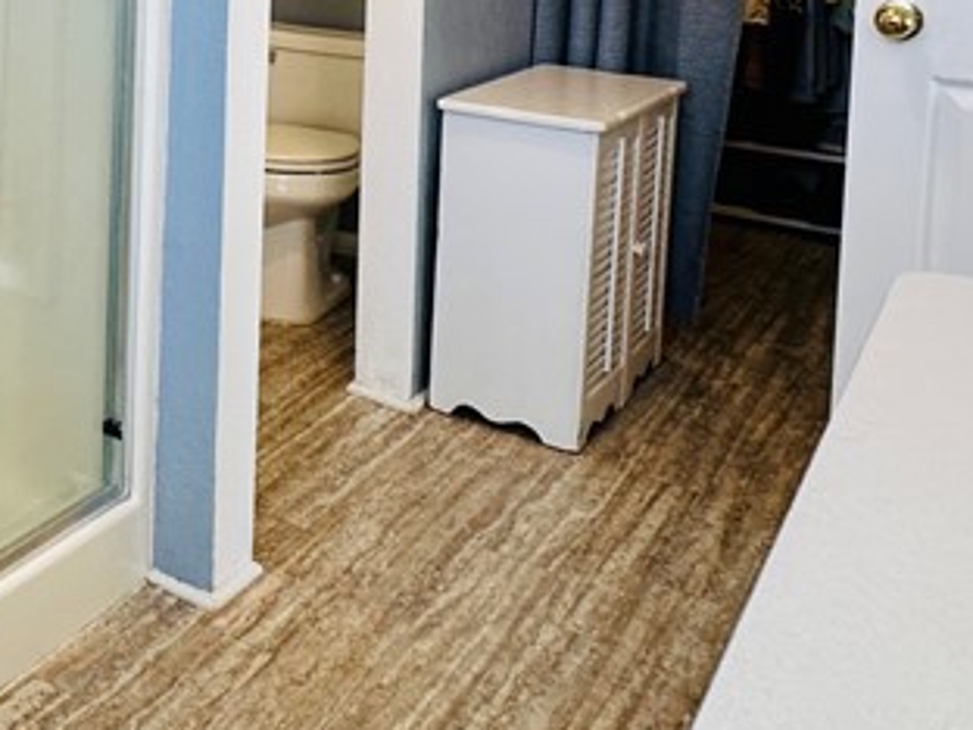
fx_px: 1293
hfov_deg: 37.8
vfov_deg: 28.8
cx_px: 53
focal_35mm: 46
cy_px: -53
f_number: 2.2
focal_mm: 2.22
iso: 160
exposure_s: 1/60
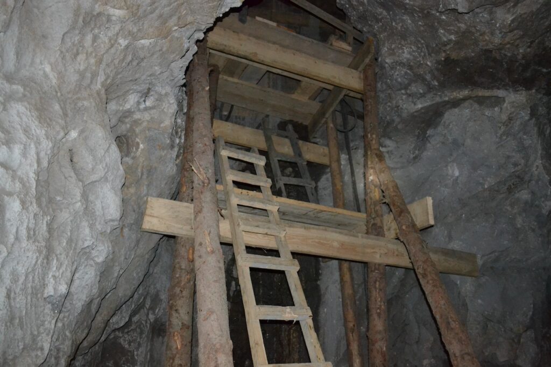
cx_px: 276
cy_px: 184
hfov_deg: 61.9
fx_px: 459
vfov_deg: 43.6
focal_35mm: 30
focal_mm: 20
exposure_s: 1/60
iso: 3200
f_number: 3.8
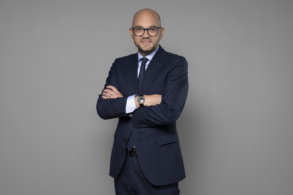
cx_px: 146
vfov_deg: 27.0
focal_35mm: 50
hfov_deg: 39.6
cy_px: 98
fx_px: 407
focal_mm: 50
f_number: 4
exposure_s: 1/200
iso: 160
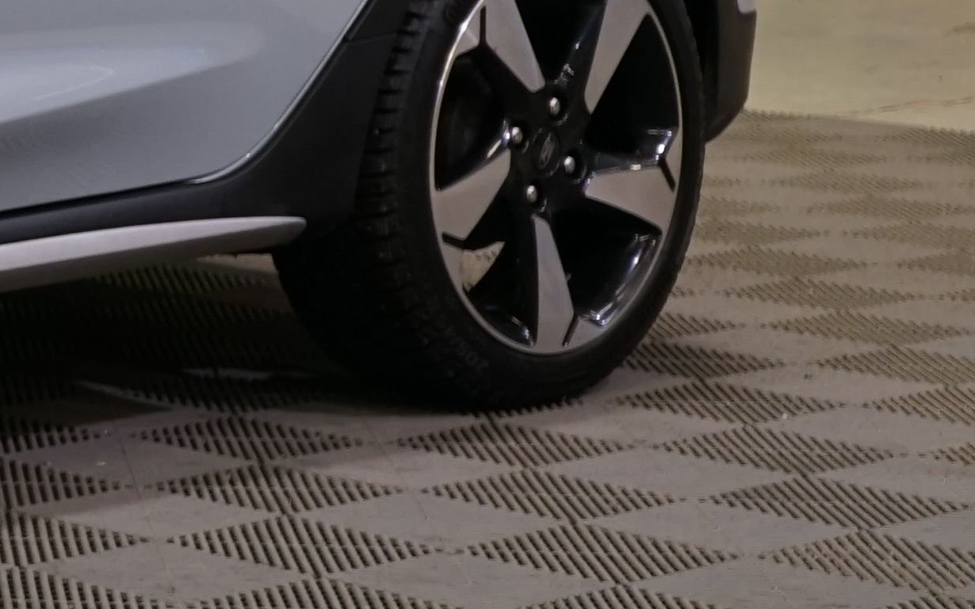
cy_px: -117
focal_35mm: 164
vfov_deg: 7.9
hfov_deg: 11.5
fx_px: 4358
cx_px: -990
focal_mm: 33
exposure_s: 1/50
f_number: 4.5
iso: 500
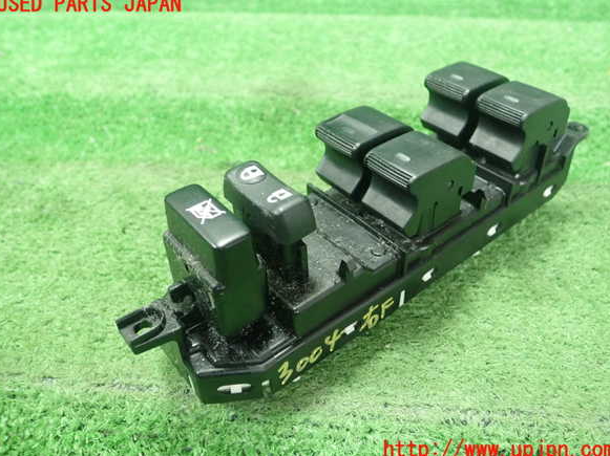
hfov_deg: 58.4
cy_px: 227
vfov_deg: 45.4
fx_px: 546
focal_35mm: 31
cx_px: 306
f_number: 2.3
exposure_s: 1/125
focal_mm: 5.5
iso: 800
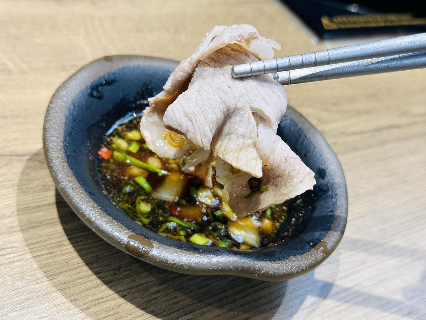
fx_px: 591
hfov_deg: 39.7
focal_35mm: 48
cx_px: 213
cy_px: 160
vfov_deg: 30.3
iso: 125
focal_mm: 6.86
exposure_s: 1/60
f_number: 1.78
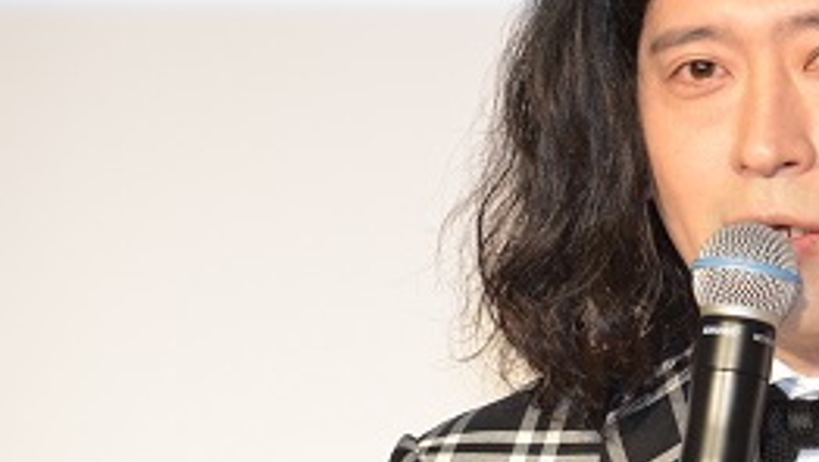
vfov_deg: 2.3
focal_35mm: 538
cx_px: 763
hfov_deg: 4.0
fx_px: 11695
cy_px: 267
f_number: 5
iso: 1250
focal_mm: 150
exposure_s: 1/60
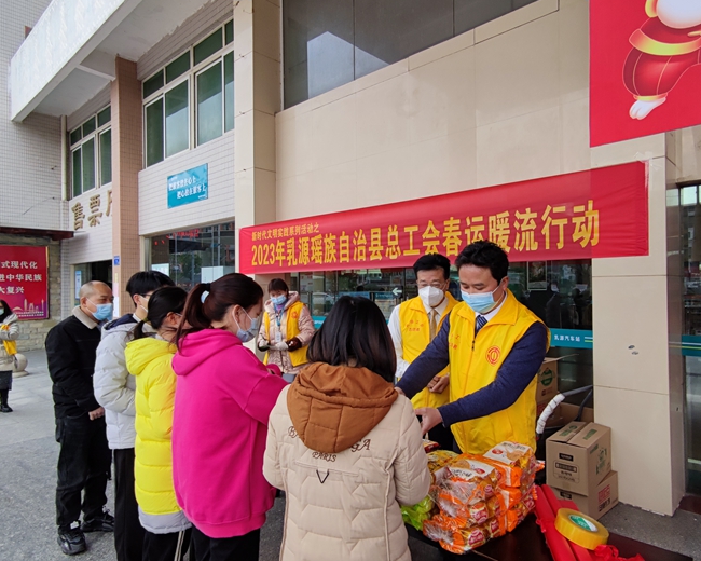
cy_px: 282
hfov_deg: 77.5
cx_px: 373
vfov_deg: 65.5
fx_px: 436
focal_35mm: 21
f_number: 2.2
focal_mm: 2.35
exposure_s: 1/208
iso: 50
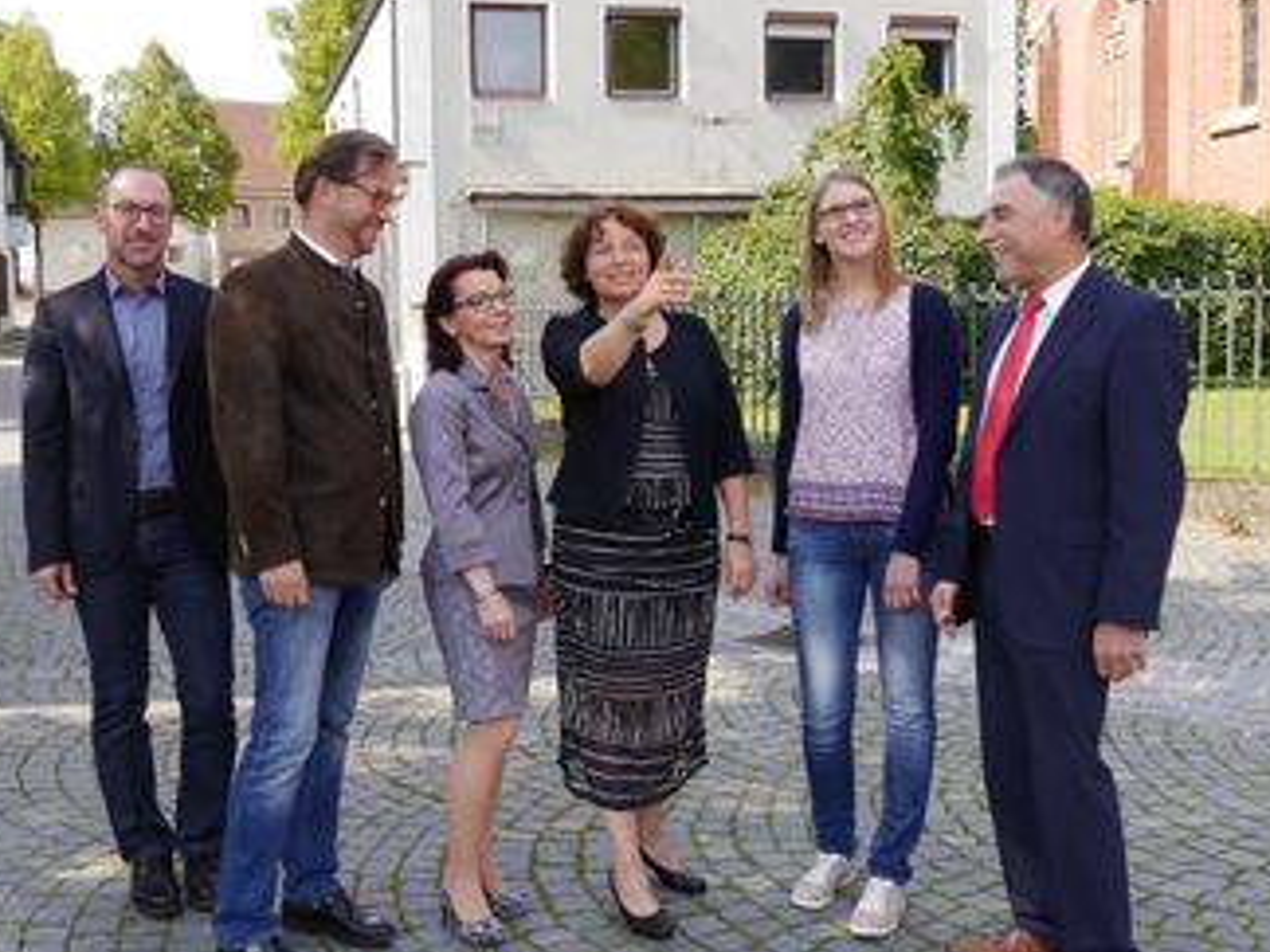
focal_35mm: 42
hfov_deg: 44.6
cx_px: 533
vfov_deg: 34.3
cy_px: 411
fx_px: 1541
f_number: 5.6
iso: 160
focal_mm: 17
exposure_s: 1/200
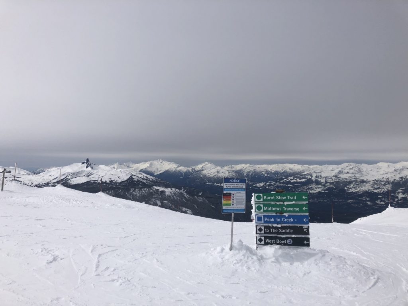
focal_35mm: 28
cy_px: 153
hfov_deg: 63.4
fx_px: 330
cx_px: 204
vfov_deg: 49.7
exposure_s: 1/9804
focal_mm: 3.99
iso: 25
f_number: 1.8
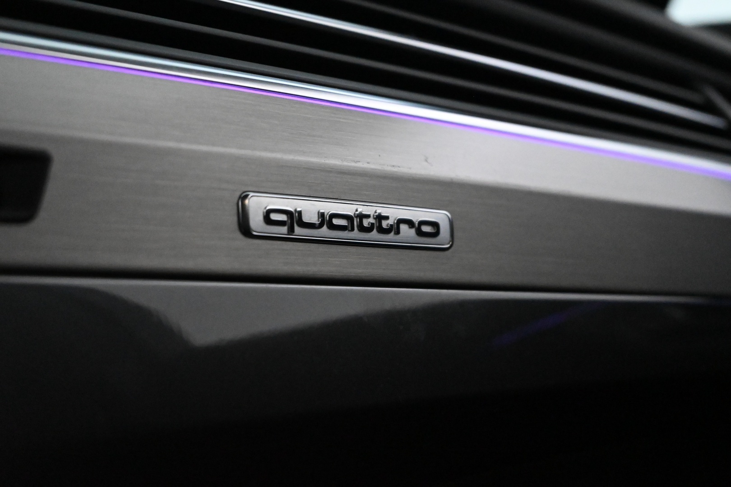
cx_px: 366
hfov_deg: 27.0
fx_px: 1523
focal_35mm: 75
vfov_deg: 18.2
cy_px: 244
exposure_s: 1/80
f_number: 6.3
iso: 9000
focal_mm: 50
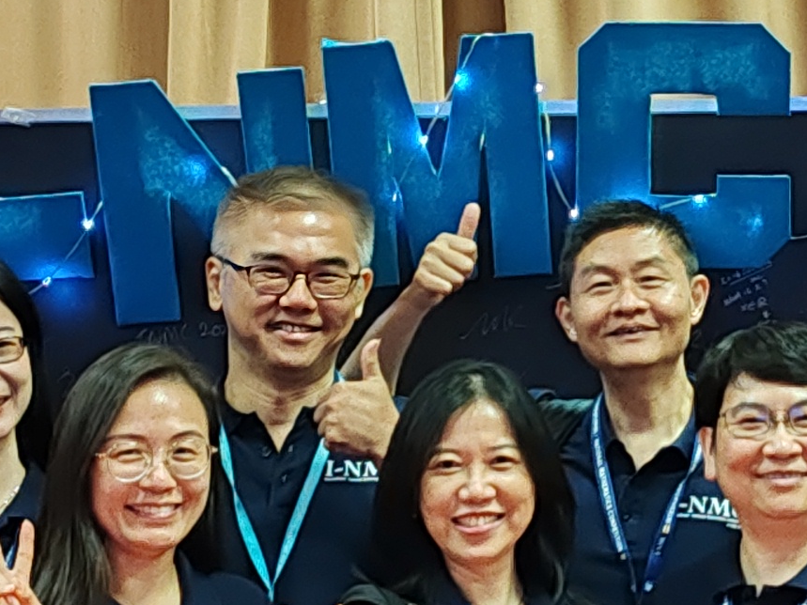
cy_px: 156
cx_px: 706
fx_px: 3310
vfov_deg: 10.4
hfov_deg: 13.8
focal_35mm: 142
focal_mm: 6.12
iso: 822
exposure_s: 1/50
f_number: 1.9
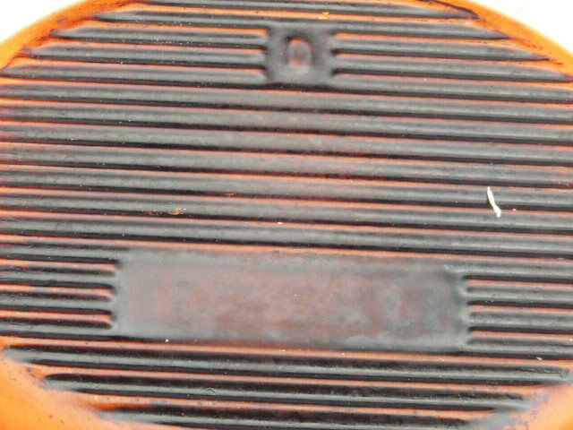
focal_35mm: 59
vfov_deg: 24.8
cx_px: 286
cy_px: 215
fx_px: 977
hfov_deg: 32.7
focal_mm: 6.1
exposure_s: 1/15
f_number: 8
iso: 400
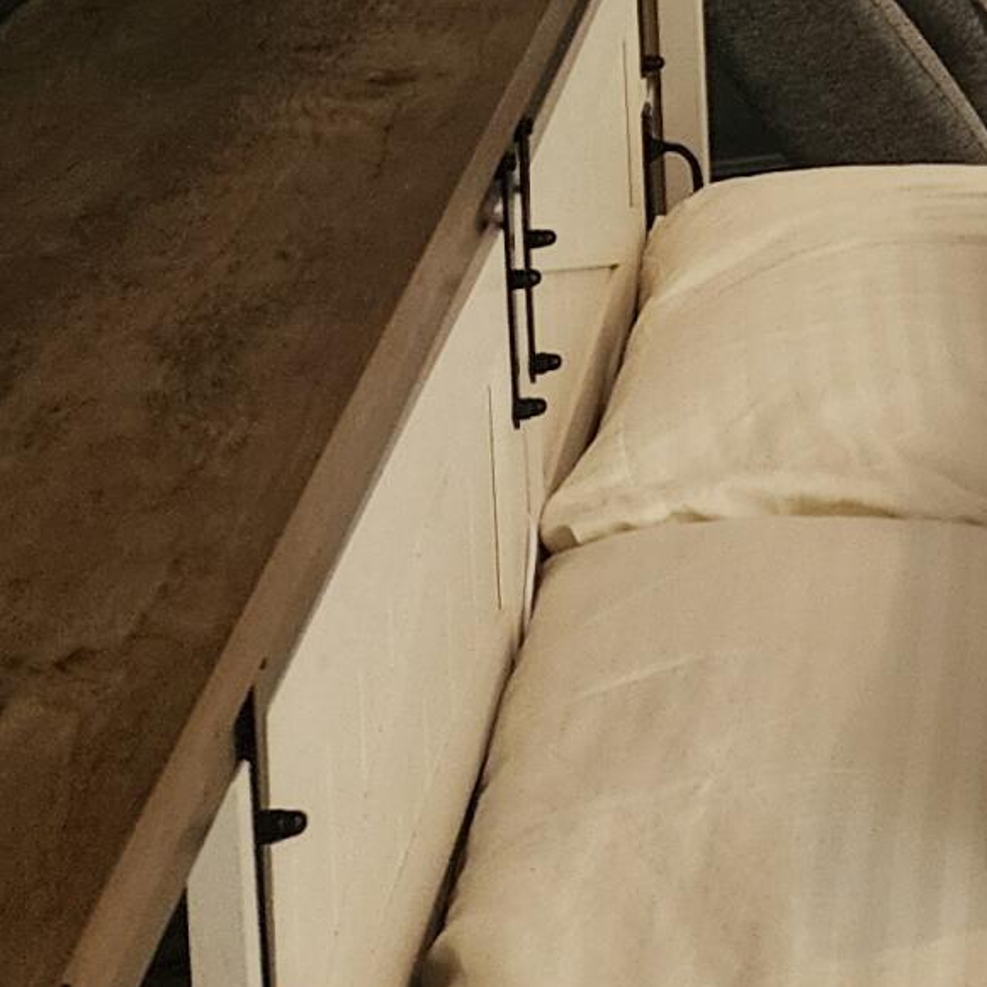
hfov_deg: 12.6
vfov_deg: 15.4
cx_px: 2426
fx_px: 3387
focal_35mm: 105
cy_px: -455
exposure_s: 1/120
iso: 160
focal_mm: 6.4
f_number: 1.8
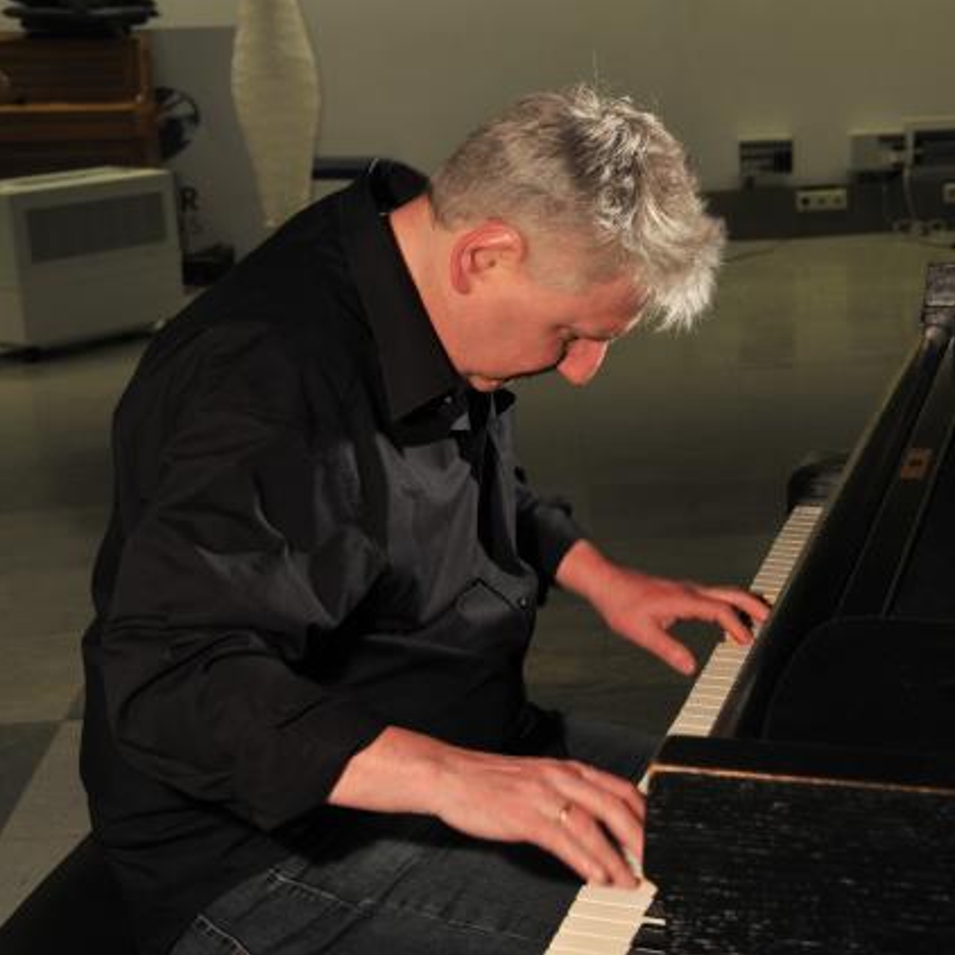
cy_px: 476
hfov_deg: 25.5
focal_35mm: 68
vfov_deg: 25.5
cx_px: 539
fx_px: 2111
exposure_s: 1/30
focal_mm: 35
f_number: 6.3
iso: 400
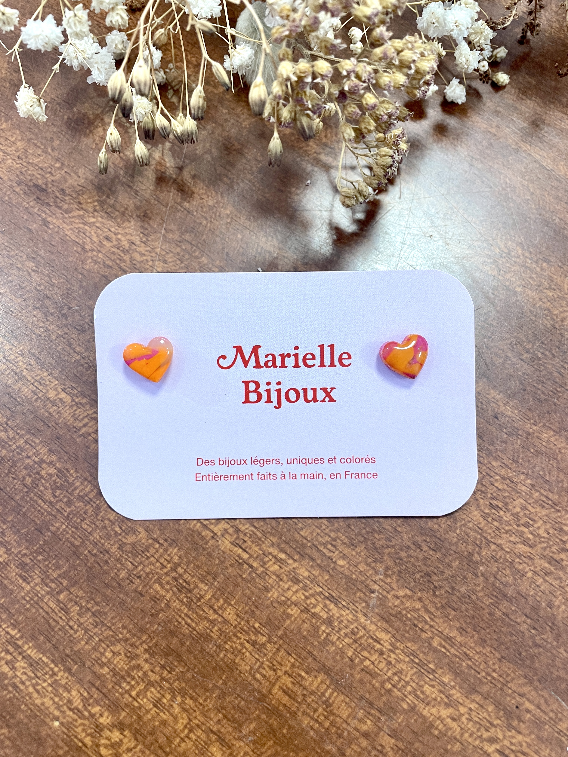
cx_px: 284
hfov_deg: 53.1
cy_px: 378
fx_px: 569
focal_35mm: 26
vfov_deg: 67.3
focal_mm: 4.2
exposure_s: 1/50
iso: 64
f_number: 1.6
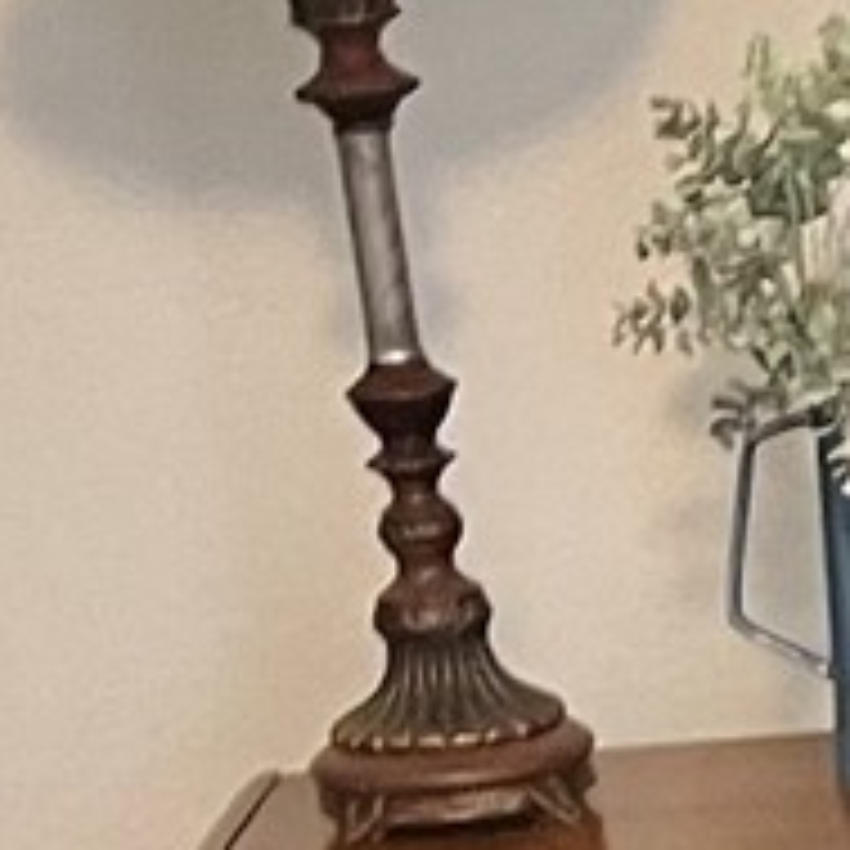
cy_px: 1291
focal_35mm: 233
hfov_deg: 6.8
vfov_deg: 7.4
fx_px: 6473
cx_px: 2581
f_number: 1.6
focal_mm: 5.1
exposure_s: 1/60
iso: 200
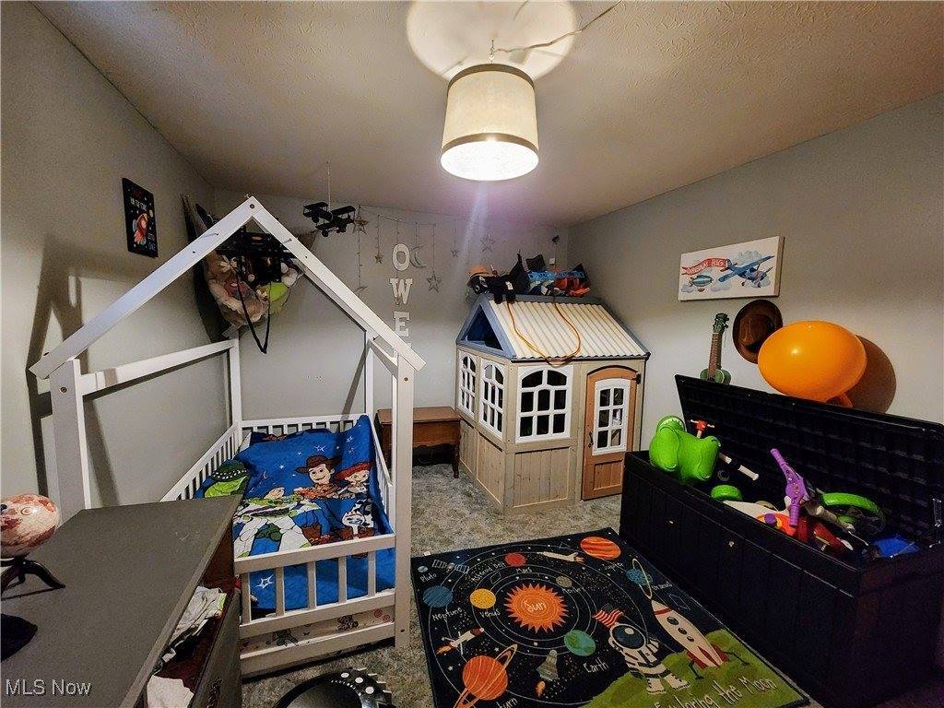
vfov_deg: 89.9
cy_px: 354
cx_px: 472
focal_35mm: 13
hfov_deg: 106.2
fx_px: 355
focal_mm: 2.2
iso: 800
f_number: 2.2
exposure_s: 1/24
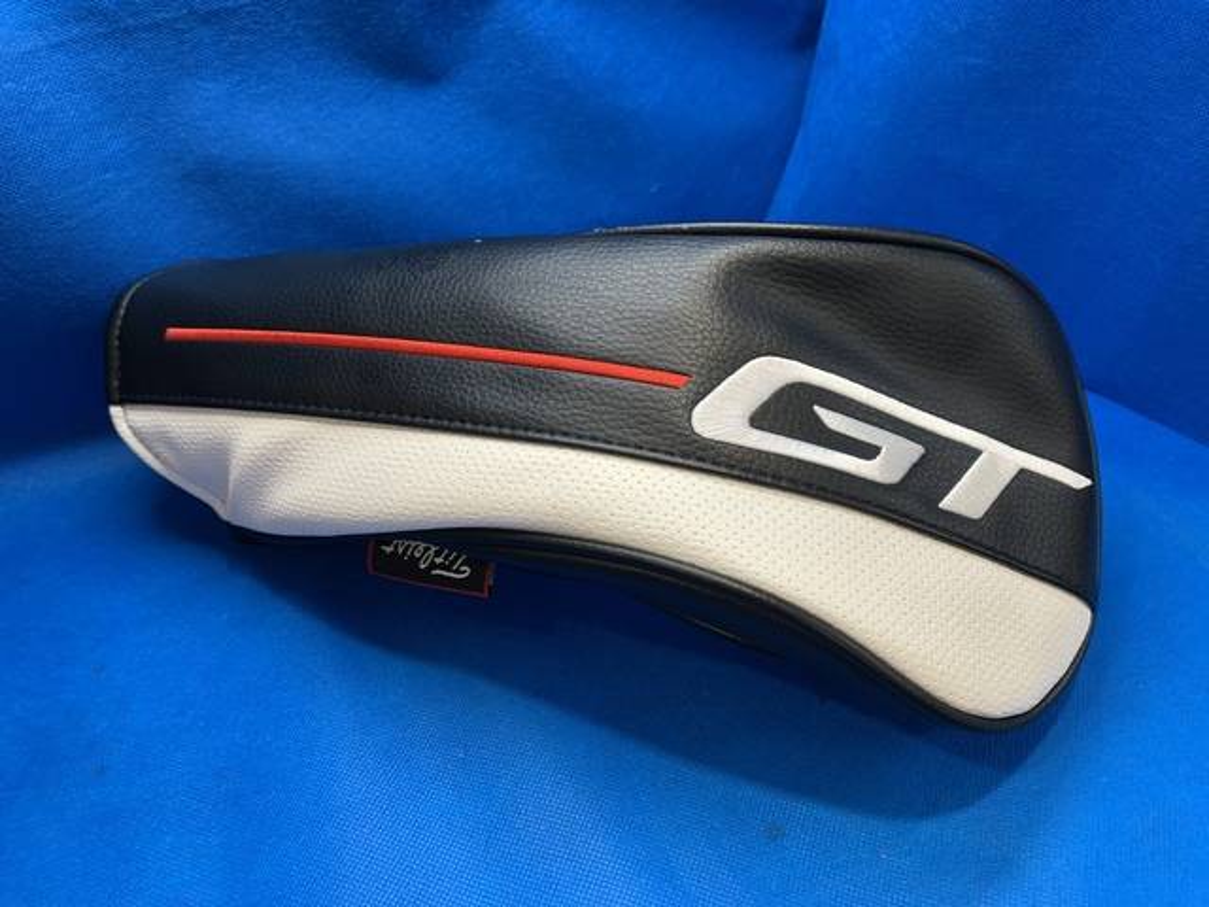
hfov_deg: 67.3
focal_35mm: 26
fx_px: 908
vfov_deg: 53.1
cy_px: 454
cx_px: 604
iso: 100
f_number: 1.8
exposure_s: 1/60
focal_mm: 4.25
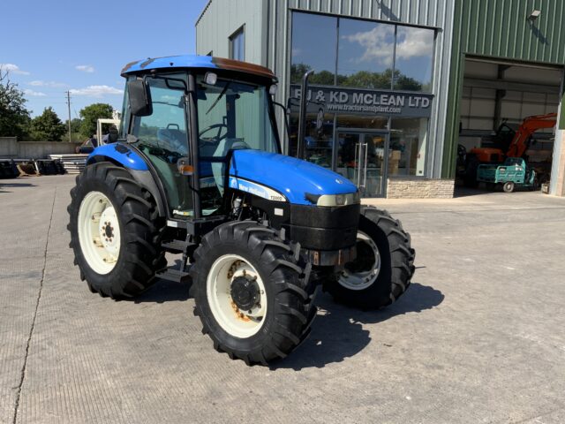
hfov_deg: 61.7
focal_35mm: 29
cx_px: 282
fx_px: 473
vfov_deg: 48.2
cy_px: 212
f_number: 1.8
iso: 16
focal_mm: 3
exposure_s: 1/1534
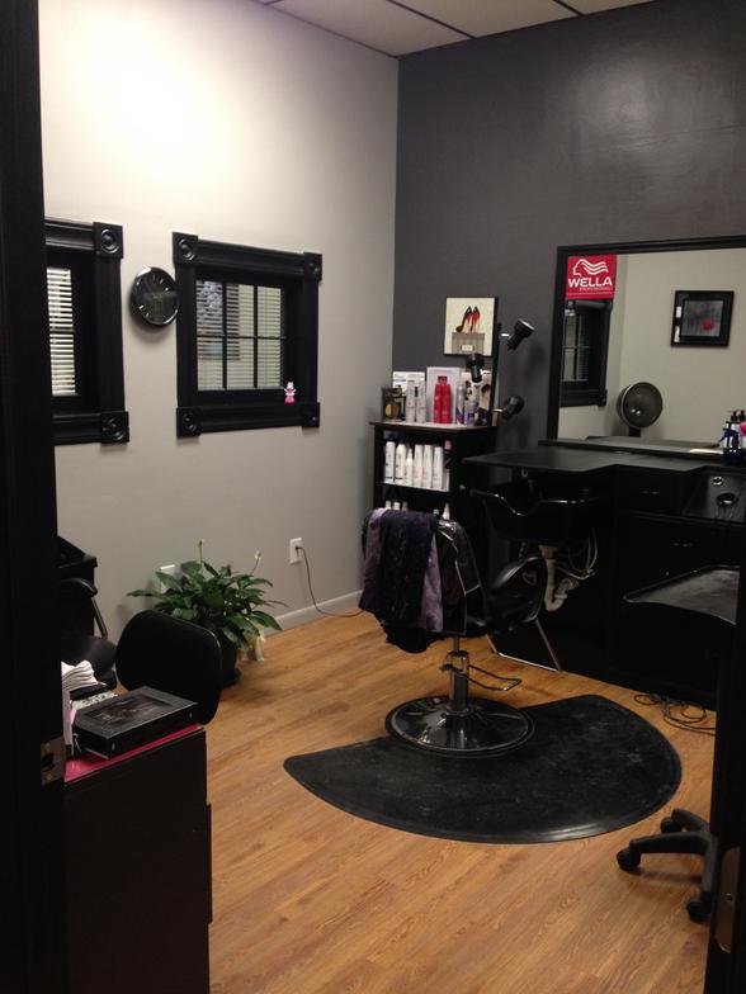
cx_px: 373
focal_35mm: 33
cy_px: 497
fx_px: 948
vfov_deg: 55.4
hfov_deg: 42.9
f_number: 2.4
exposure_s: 1/20
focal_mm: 4.12
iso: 125
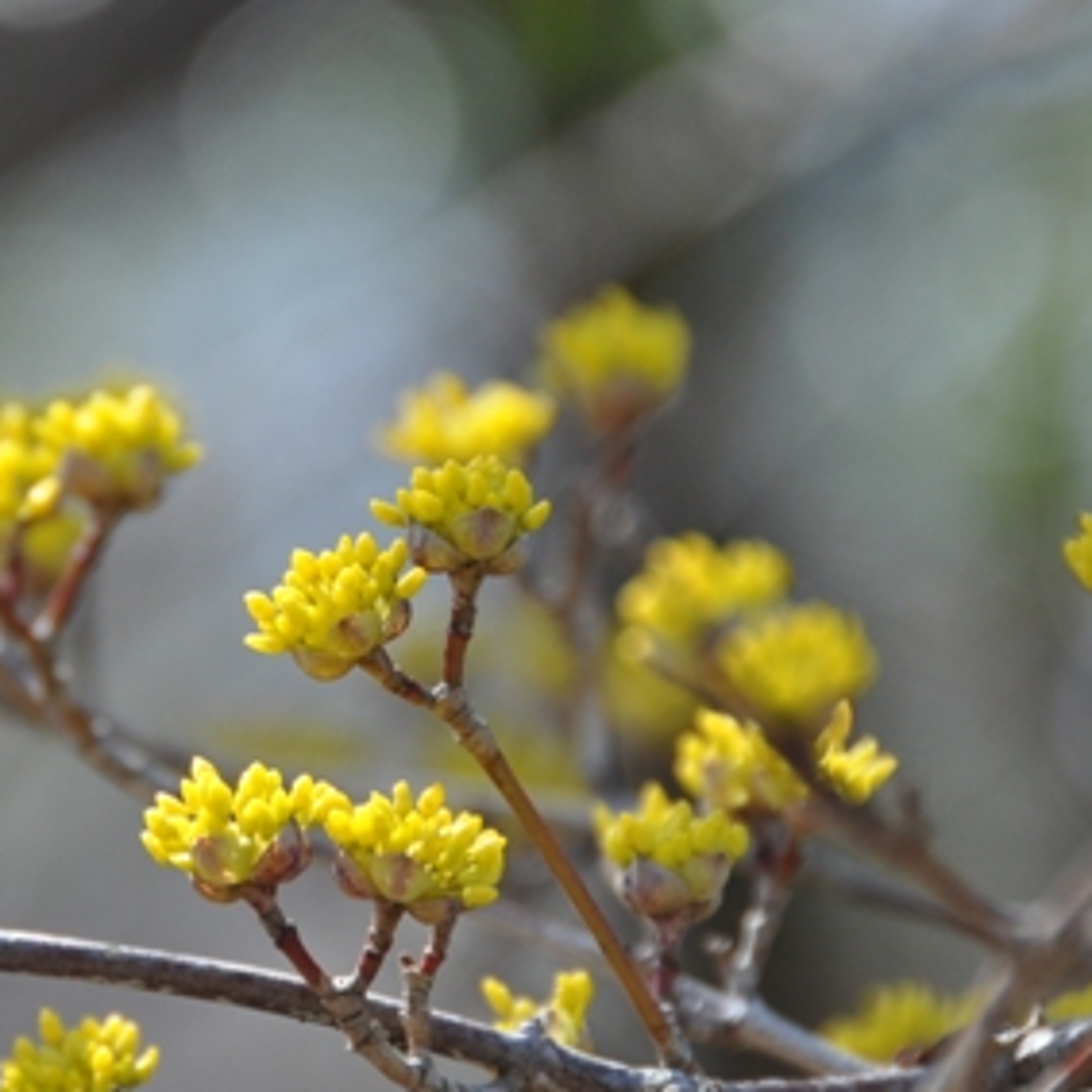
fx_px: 20522
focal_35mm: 575
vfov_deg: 3.0
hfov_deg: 3.0
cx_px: 235
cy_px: 615
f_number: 5.6
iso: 400
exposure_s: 1/500
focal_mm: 200
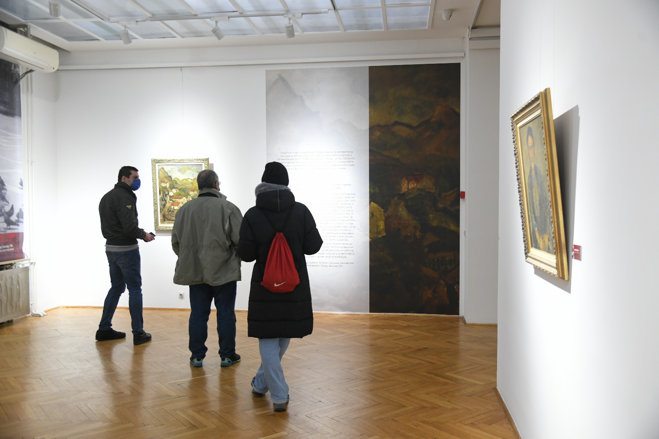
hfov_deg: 60.3
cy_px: 220
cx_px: 330
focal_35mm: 31
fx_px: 567
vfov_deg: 42.3
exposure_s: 1/250
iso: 2000
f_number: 4
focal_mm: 31
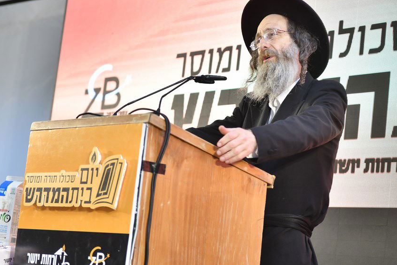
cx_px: 240
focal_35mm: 96
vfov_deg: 14.2
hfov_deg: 21.2
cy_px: 111
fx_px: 1059
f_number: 7.1
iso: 500
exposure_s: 1/125
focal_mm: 70
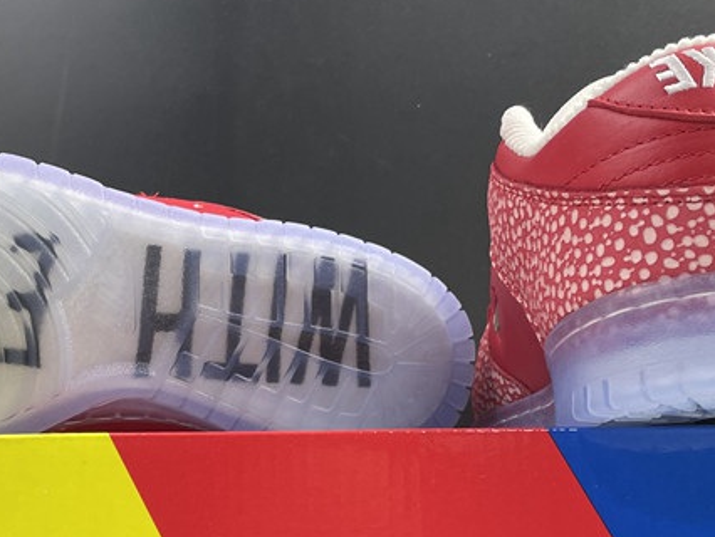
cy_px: 443
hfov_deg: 31.6
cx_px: 280
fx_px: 1261
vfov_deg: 23.6
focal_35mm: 61
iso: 100
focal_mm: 4.2
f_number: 1.6
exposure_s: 1/121
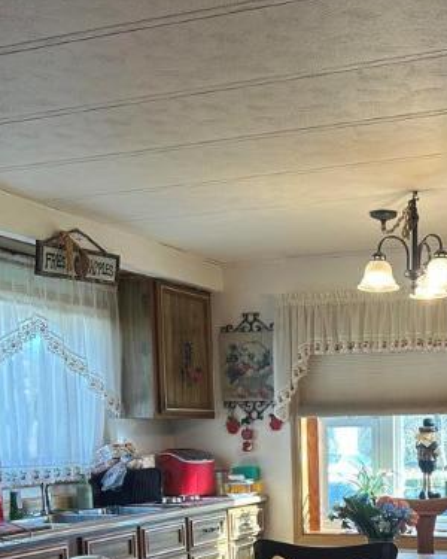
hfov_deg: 28.2
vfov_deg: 33.9
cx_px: 393
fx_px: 860
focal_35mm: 52
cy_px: 508
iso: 64
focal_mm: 5.7
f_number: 1.5
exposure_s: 1/120
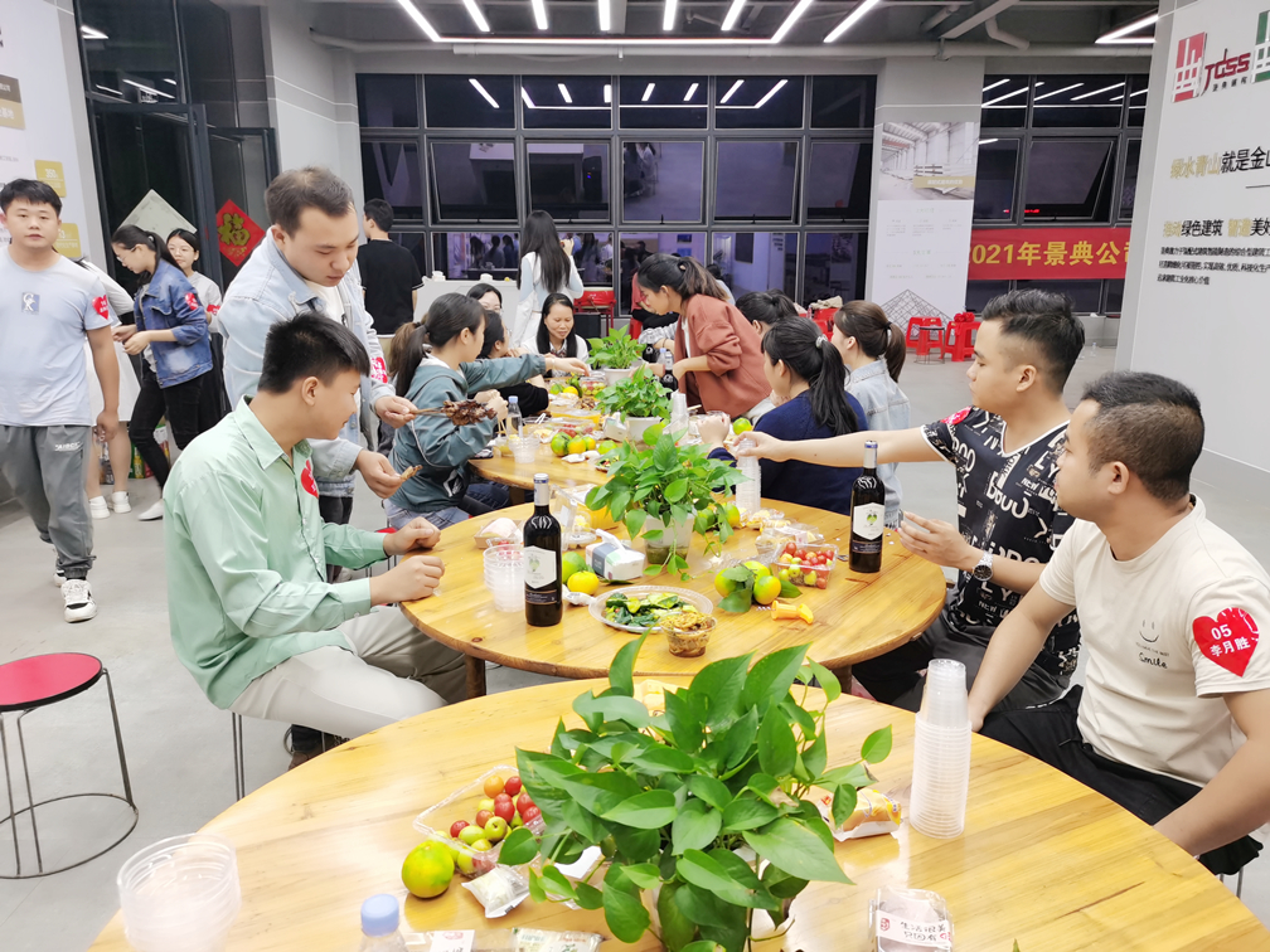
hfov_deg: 65.3
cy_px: 476
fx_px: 991
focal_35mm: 27
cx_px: 635
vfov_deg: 51.4
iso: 200
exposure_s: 1/100
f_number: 1.8
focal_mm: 5.58
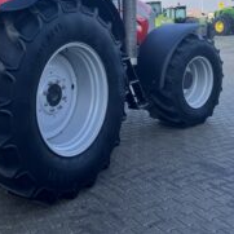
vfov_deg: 34.8
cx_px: 58
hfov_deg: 35.3
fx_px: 359
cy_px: 41
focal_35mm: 47
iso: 80
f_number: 1.78
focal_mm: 6.76
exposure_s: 1/1193
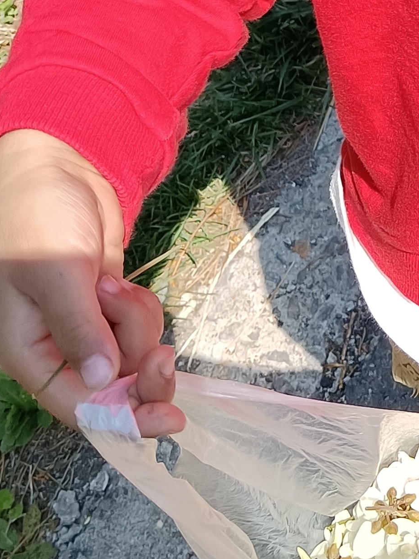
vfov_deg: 18.7
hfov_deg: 13.6
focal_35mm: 101
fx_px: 1630
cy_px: -59
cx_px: 673
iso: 100
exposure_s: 1/827
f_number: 1.9
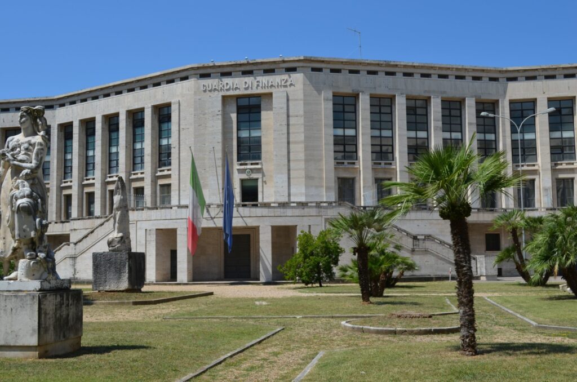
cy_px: 191
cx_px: 288
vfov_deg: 30.7
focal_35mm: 44
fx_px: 696
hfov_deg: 45.0
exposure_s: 1/320
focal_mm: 29
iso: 100
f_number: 9
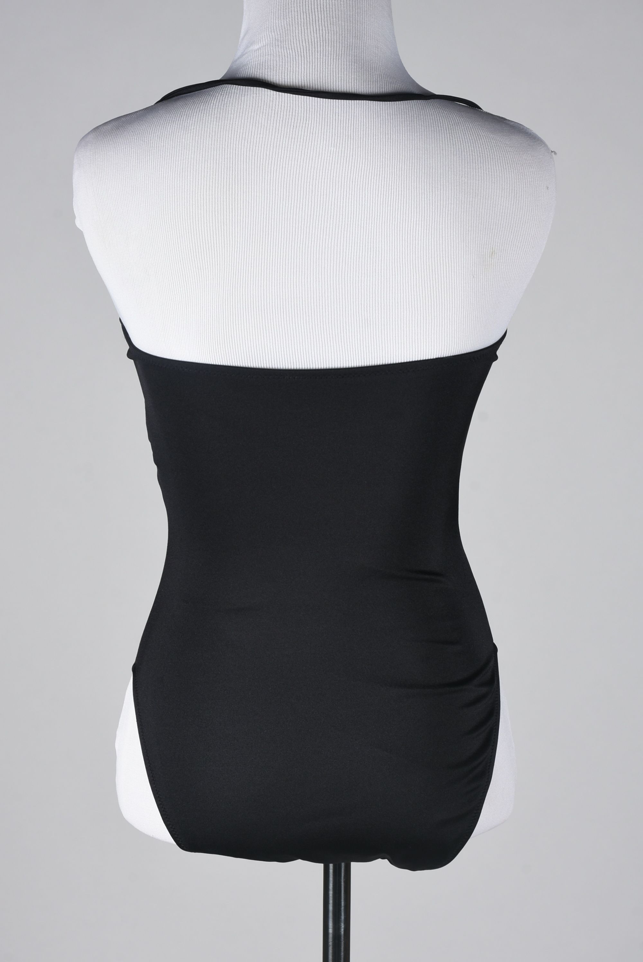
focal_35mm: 84
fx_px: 2246
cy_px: 481
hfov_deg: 16.3
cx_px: 322
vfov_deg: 24.2
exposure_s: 1/125
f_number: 13
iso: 200
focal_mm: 56
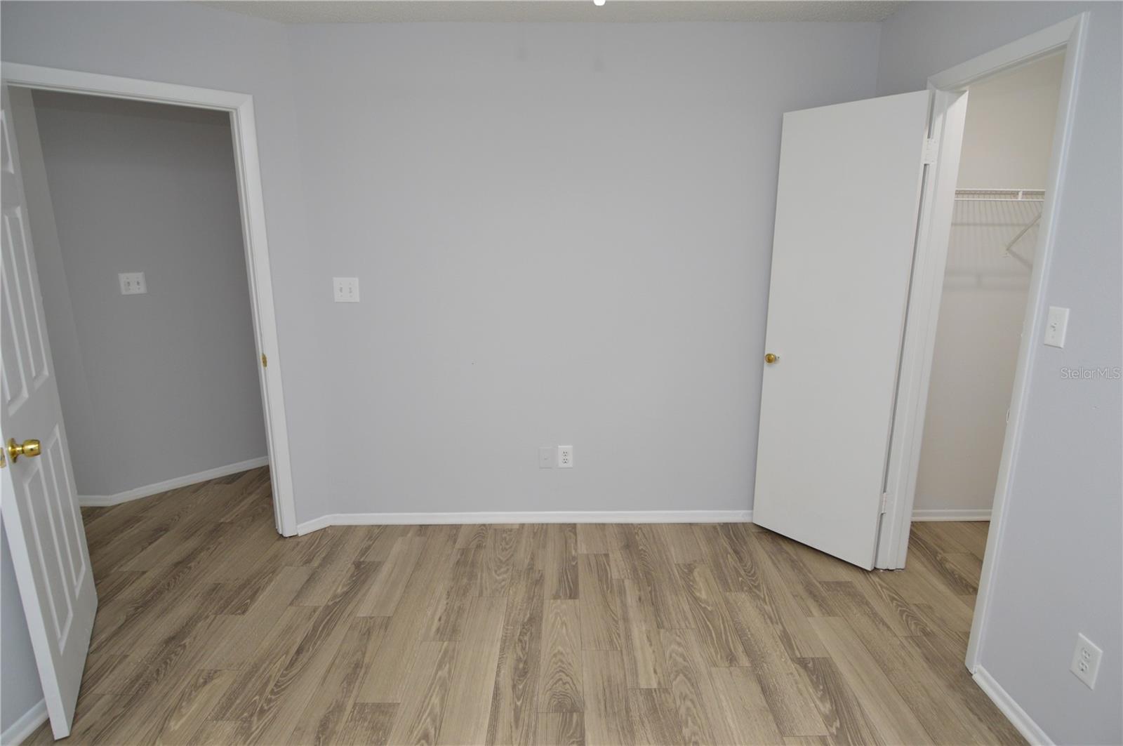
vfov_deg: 67.3
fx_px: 561
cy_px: 373
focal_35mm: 18
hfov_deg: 90.1
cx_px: 562
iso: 450
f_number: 4
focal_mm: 12
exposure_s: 1/60
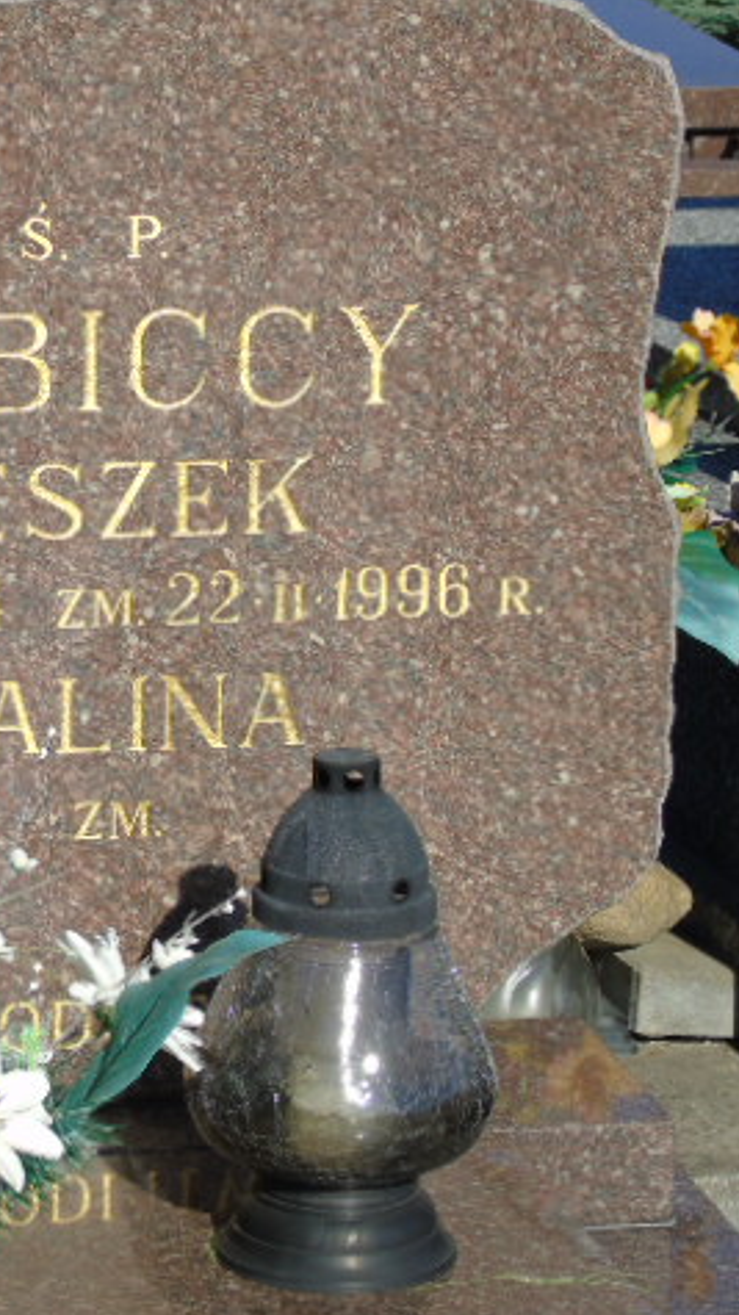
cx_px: 53
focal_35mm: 138
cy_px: 659
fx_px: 4810
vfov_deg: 15.6
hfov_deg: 8.7
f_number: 4.3
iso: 80
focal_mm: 17
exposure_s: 1/640
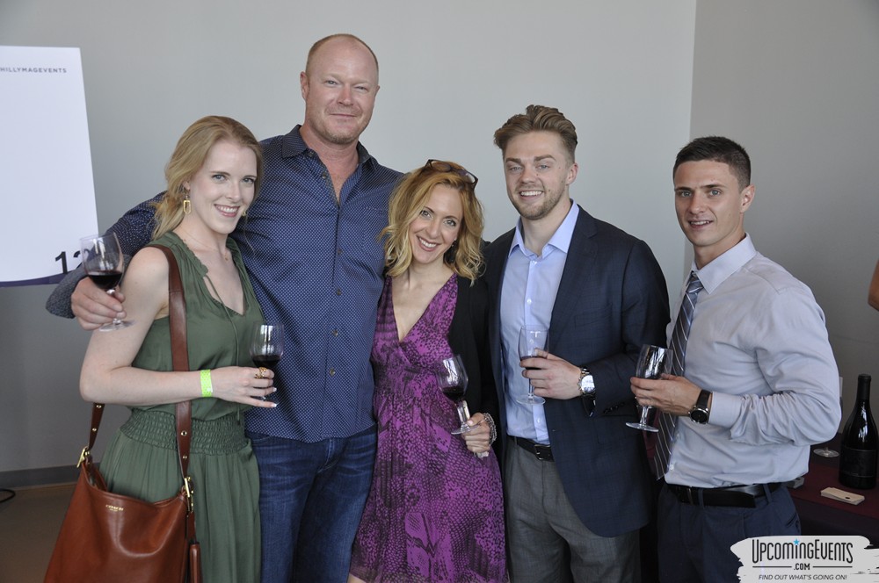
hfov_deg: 49.6
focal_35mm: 39
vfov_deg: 34.1
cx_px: 440
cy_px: 292
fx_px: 951
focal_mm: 26
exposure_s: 1/60
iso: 400
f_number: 5
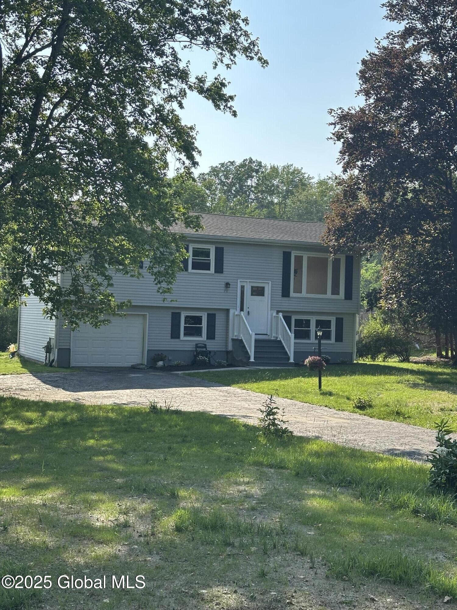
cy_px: 305
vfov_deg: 39.7
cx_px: 228
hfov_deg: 30.3
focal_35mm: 48
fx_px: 845
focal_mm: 6.86
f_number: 1.78
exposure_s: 1/2114
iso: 64
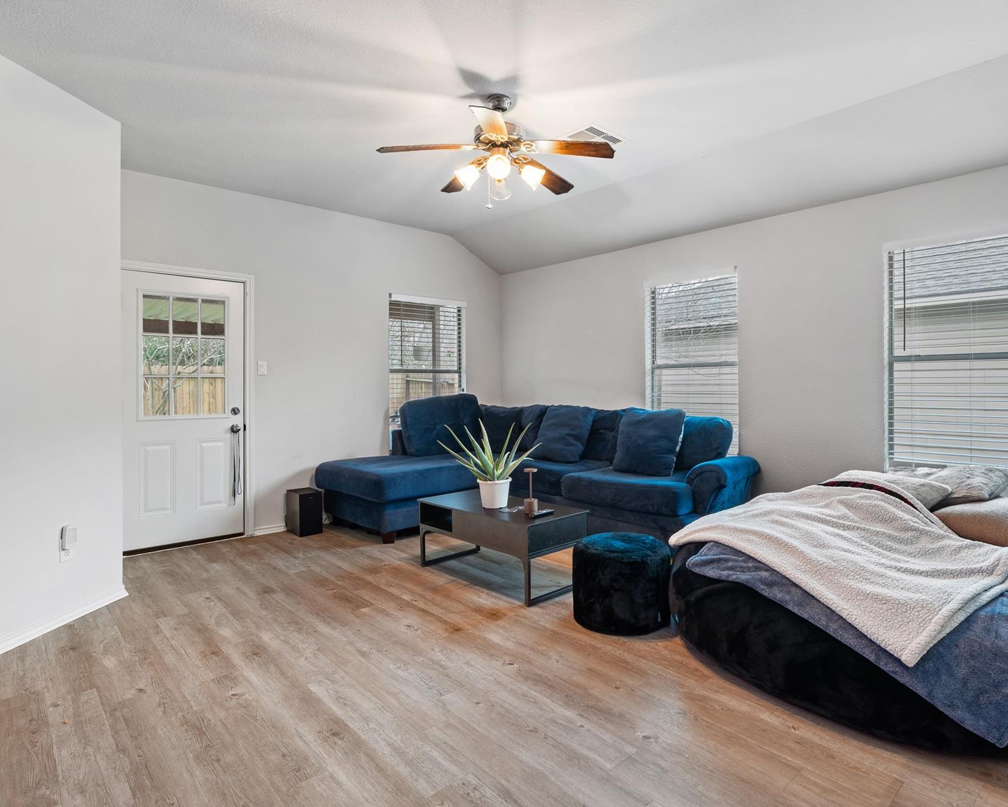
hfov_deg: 82.9
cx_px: 564
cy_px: 385
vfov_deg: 70.8
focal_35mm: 19
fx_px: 567
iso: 200
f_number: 9
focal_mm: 16
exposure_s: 8
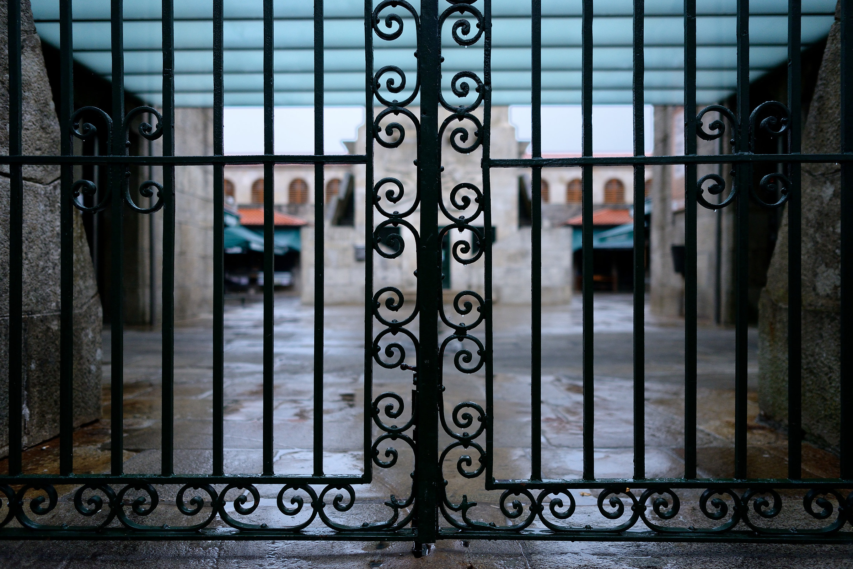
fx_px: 664
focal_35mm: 28
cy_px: 284
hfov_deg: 65.5
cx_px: 426
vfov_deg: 46.4
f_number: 2
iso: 1000
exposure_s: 1/1600
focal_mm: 28
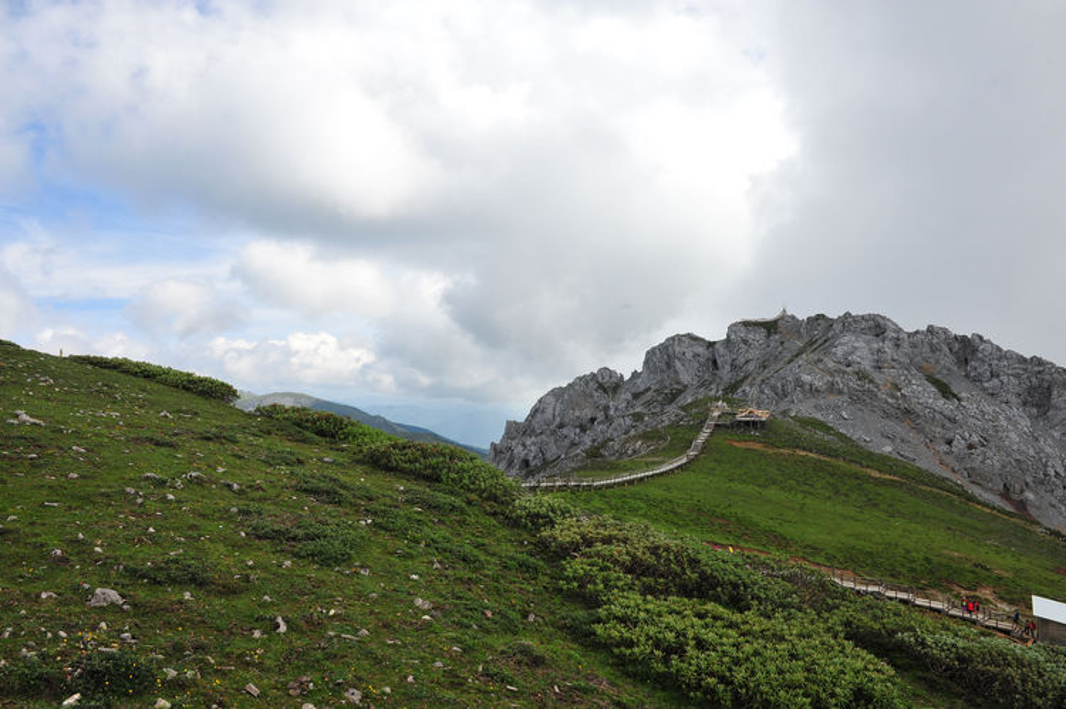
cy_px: 354
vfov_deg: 53.1
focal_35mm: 24
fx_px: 710
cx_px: 533
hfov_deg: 73.8
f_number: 14
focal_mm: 24
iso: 400
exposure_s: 1/250
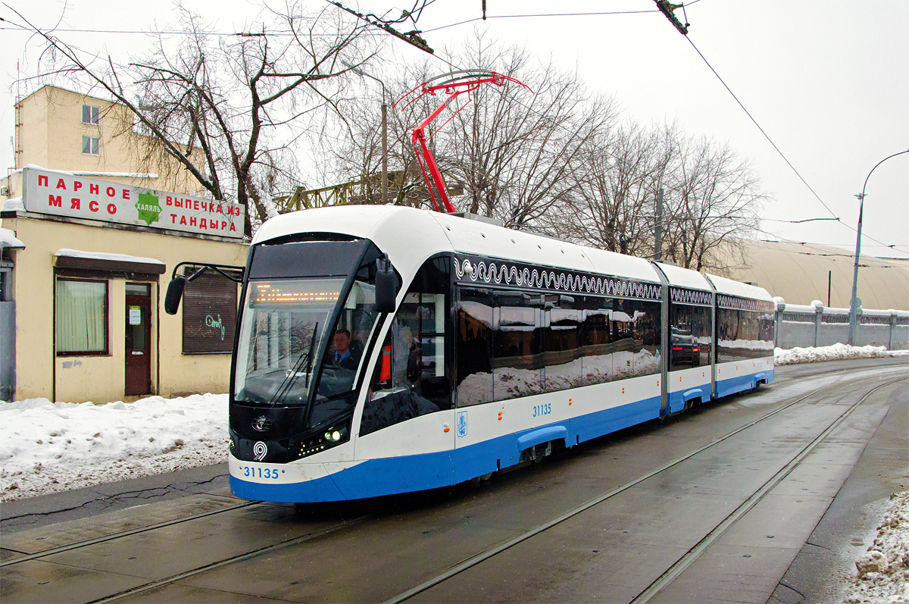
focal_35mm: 36
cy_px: 302
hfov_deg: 53.2
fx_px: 908
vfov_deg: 36.8
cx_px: 454
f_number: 10
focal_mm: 24
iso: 2000
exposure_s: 1/400
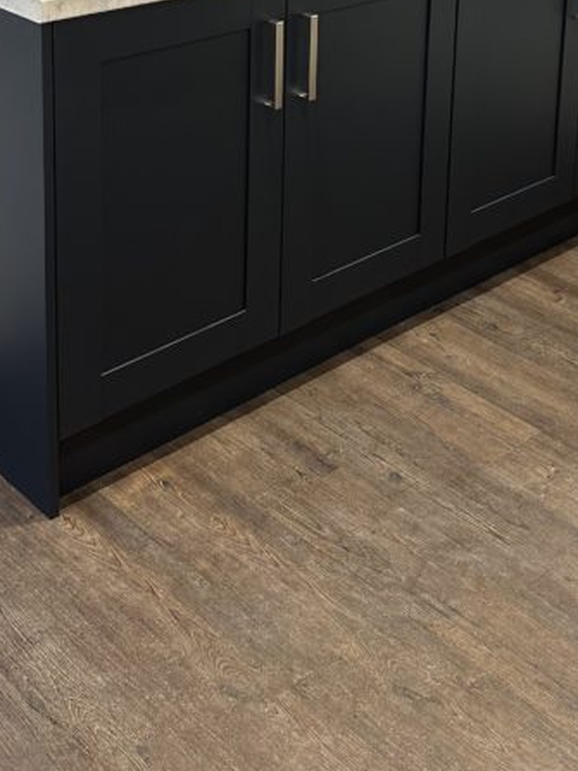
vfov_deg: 31.6
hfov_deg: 26.5
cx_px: 347
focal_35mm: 55
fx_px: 1225
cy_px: -45
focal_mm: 6.86
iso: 200
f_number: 1.78
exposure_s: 1/100
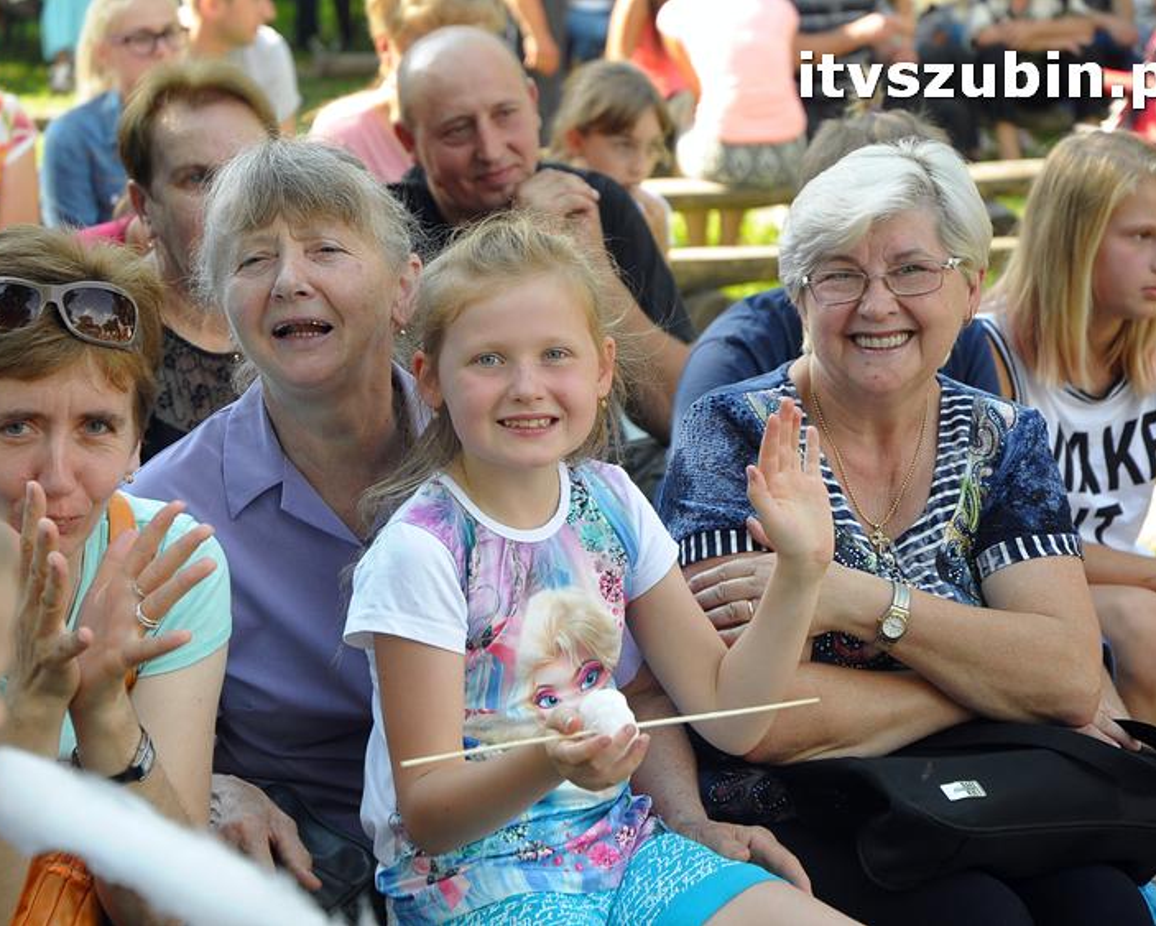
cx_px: 548
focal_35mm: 119
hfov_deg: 16.2
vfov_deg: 13.0
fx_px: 4073
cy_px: 463
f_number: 5
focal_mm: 70
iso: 640
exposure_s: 1/400
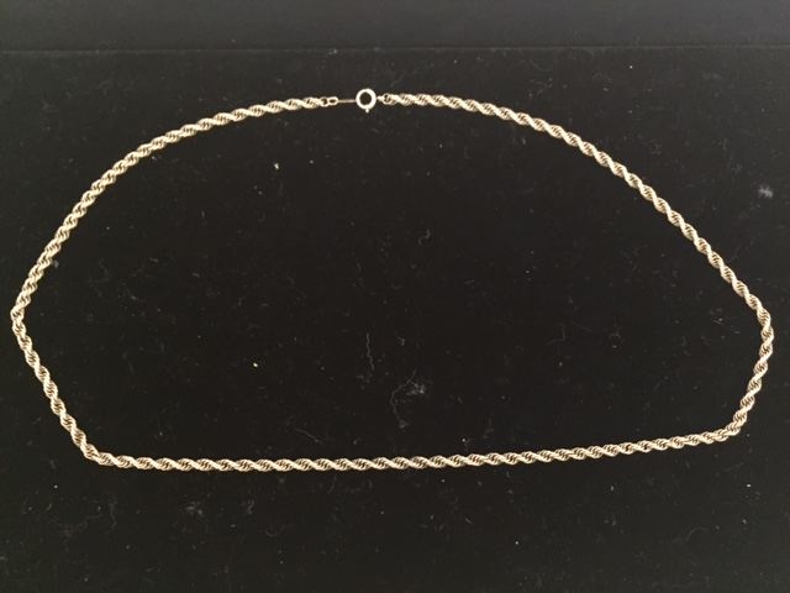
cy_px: 296
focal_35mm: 29
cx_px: 395
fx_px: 662
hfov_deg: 61.7
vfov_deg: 48.2
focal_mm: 4.15
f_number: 2.2
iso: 400
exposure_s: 1/17
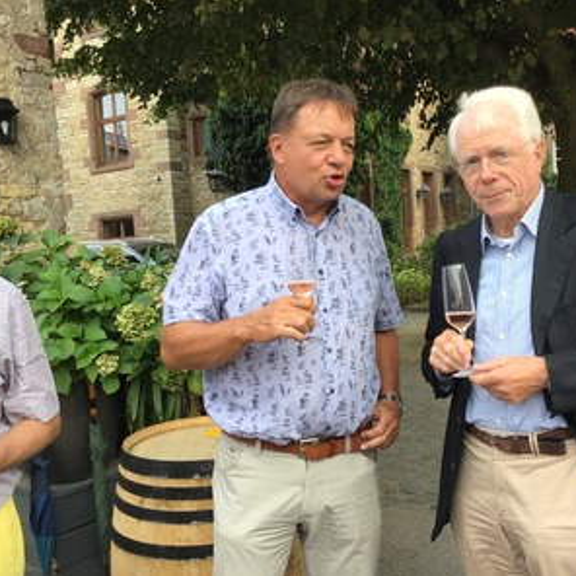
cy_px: 288
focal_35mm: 37
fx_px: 697
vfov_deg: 44.9
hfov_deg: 44.8
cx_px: 337
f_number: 2.4
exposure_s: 1/100
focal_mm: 3.3
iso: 40
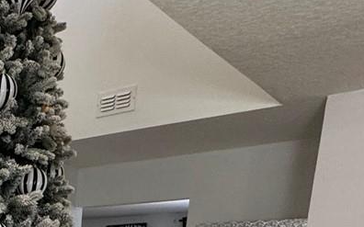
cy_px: 396
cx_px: -149
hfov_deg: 26.7
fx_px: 595
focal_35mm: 60
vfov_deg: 17.8
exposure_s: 1/60
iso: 200
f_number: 2.2
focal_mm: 2.22
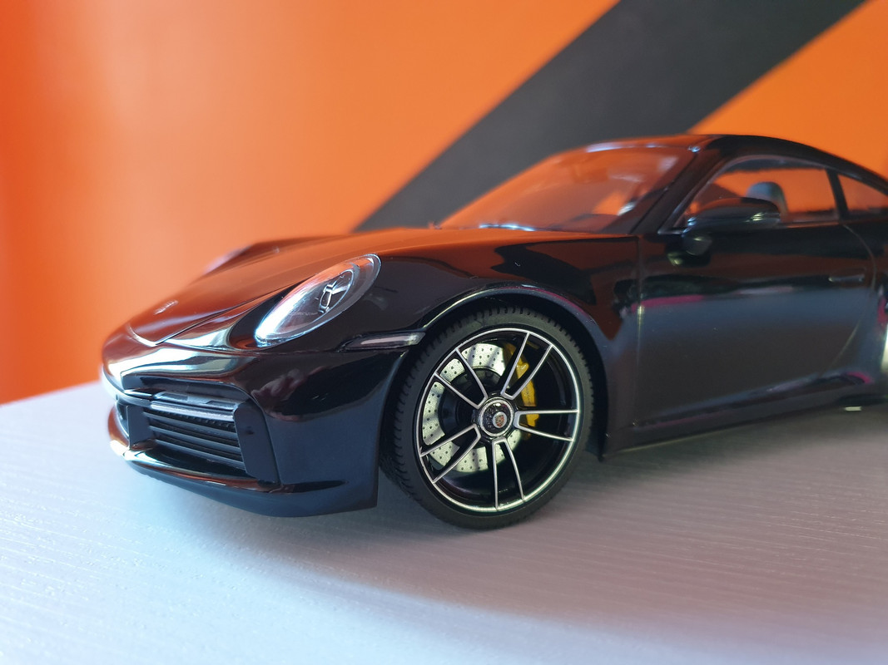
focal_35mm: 26
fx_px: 667
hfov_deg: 67.3
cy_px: 332
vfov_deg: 53.1
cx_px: 444
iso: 250
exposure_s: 1/26
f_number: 1.5
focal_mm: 4.3
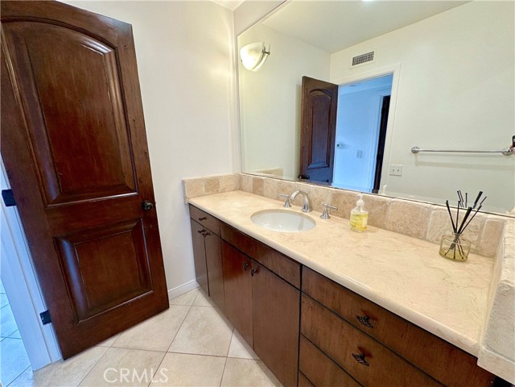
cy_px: 194
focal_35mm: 14
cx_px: 258
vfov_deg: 85.7
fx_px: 208
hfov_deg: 102.1
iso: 125
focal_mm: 2.22
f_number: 2.2
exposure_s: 1/120
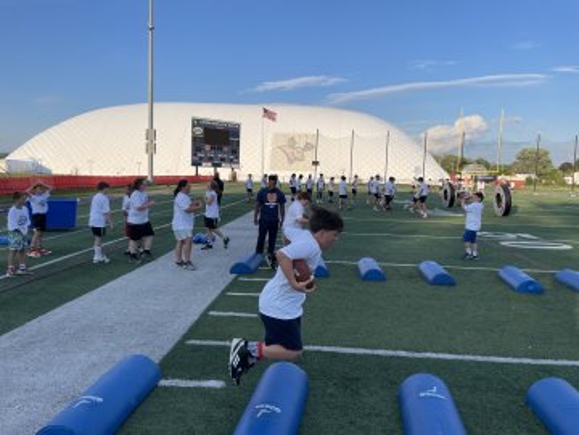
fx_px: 435
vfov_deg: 53.1
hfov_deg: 67.3
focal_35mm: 26
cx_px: 290
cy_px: 218
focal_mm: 4.2
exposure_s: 1/2398
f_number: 1.6
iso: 32
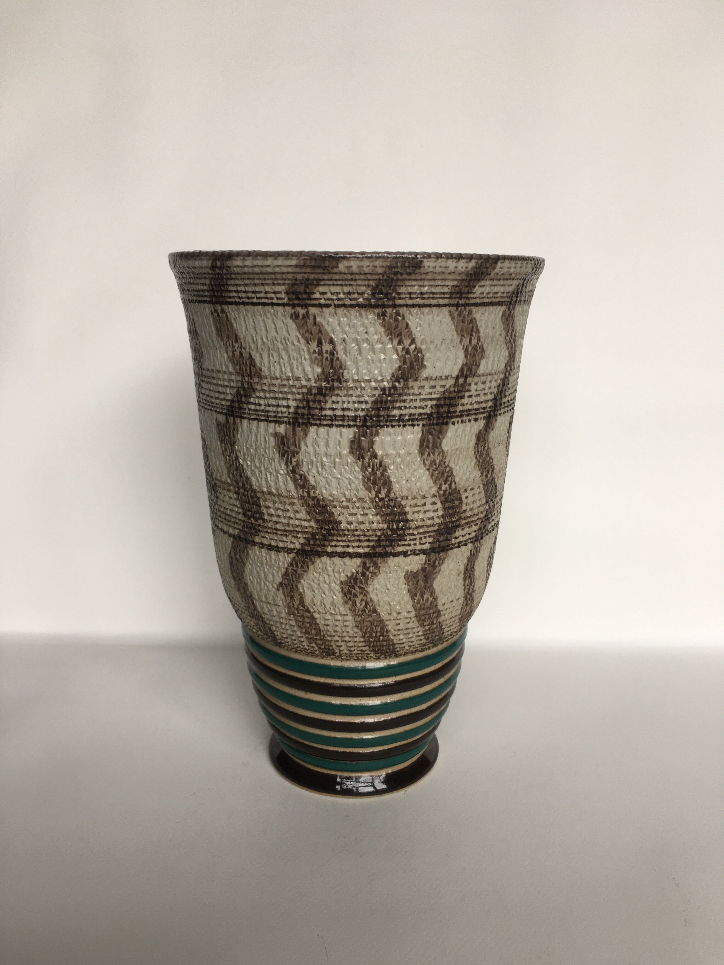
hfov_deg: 48.2
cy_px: 482
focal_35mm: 29
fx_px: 809
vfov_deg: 61.7
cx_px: 362
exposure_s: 1/50
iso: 32
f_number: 2.2
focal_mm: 4.15
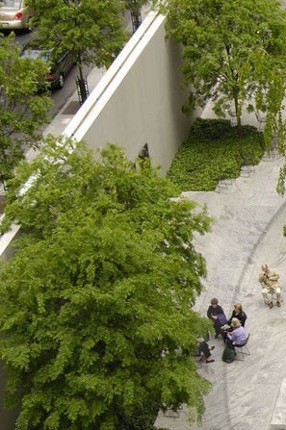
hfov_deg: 10.9
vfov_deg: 17.2
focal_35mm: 118
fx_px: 1409
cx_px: 487
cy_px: 373
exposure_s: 1/50
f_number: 8
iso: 100
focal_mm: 22
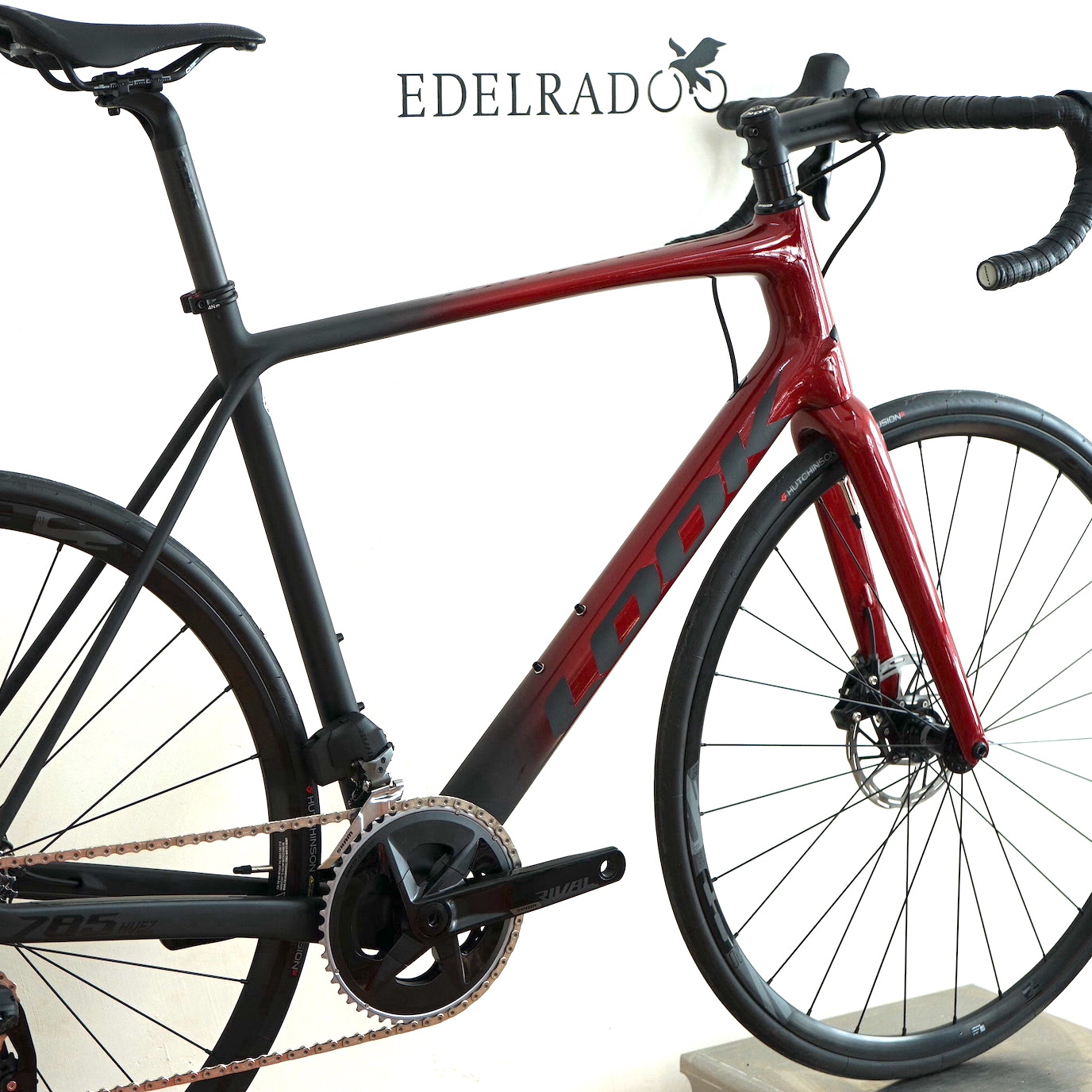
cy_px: 541
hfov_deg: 24.6
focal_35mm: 70
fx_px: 2498
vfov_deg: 24.7
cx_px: 447
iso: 320
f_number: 5
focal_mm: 54
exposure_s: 1/160
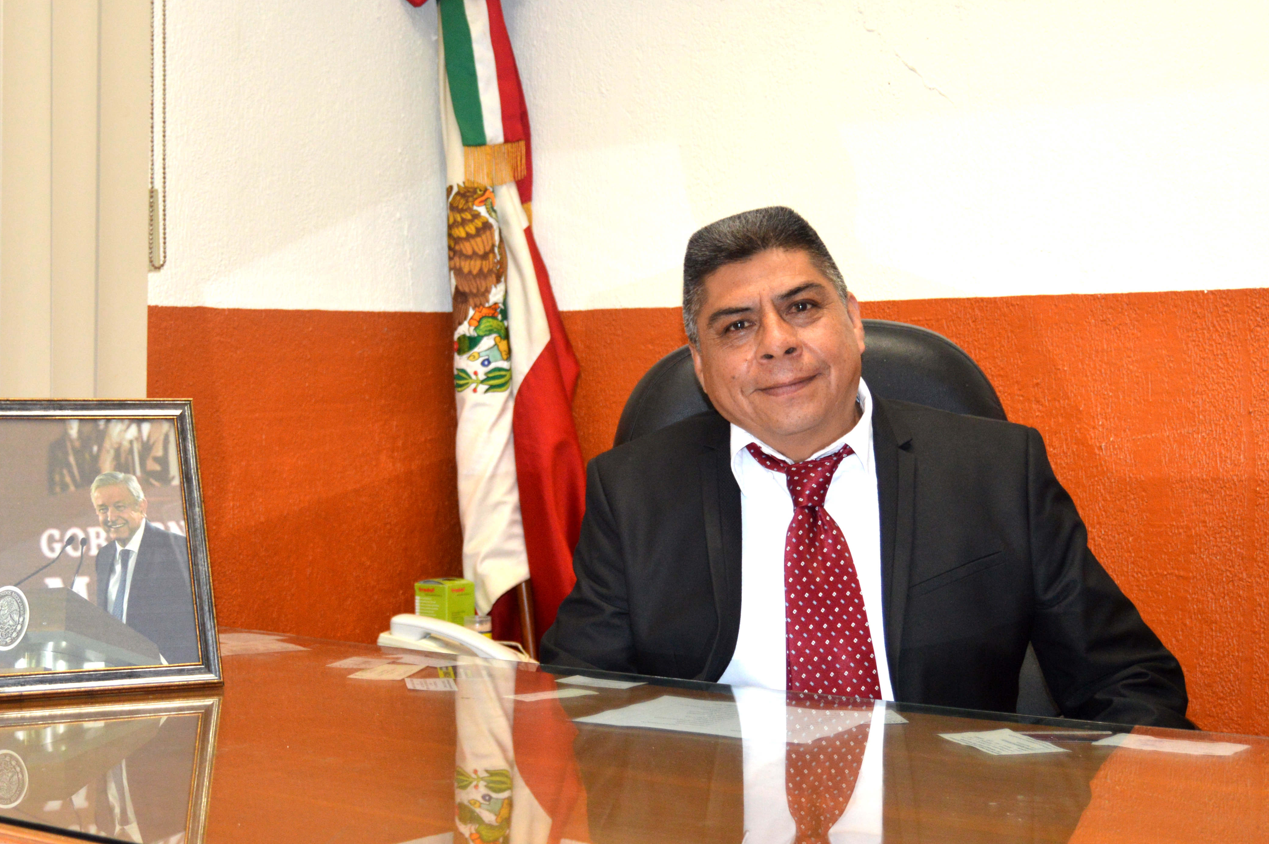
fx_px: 1972
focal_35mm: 56
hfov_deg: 35.4
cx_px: 452
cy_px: 327
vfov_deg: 24.1
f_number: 4
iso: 640
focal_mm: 26
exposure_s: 1/60
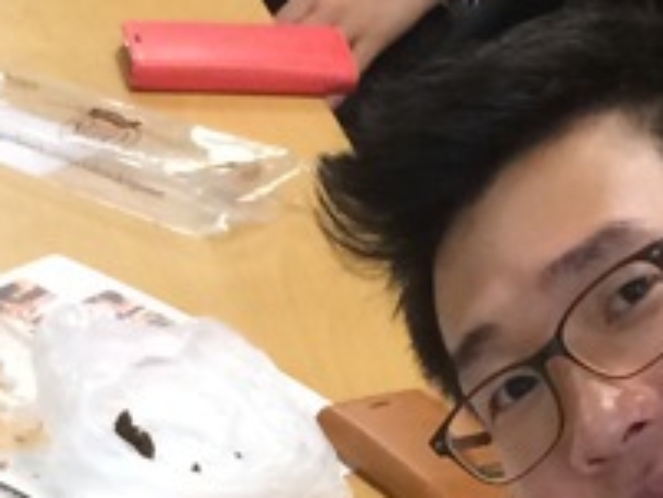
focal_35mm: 191
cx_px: 13
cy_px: 284
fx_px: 3660
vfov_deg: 7.8
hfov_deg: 10.3
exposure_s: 1/30
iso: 160
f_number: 2.2
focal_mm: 4.12
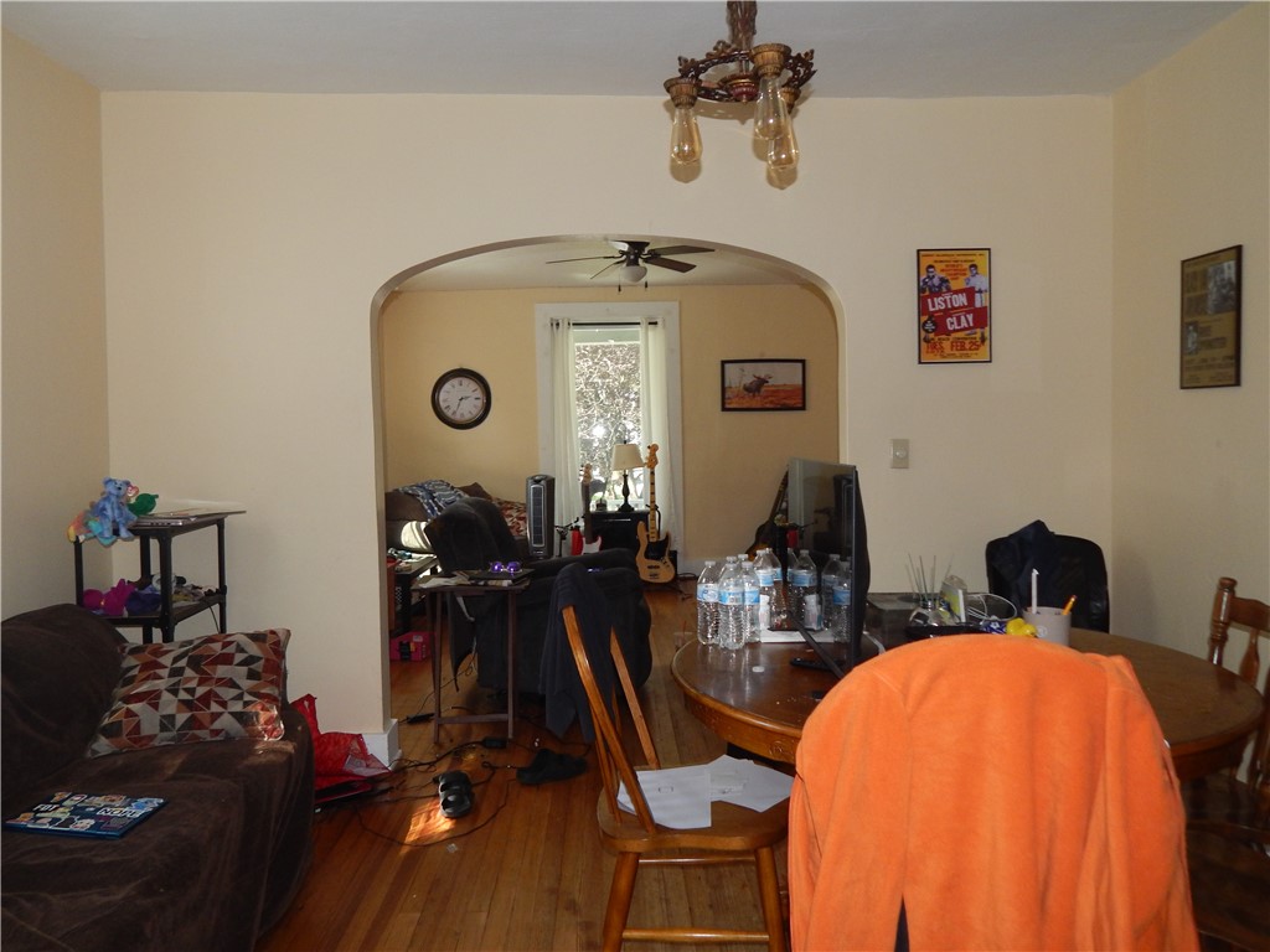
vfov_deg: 54.9
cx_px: 635
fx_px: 917
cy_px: 476
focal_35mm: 25
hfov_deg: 69.4
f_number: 6.1
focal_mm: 4.5
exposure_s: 1/30
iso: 220
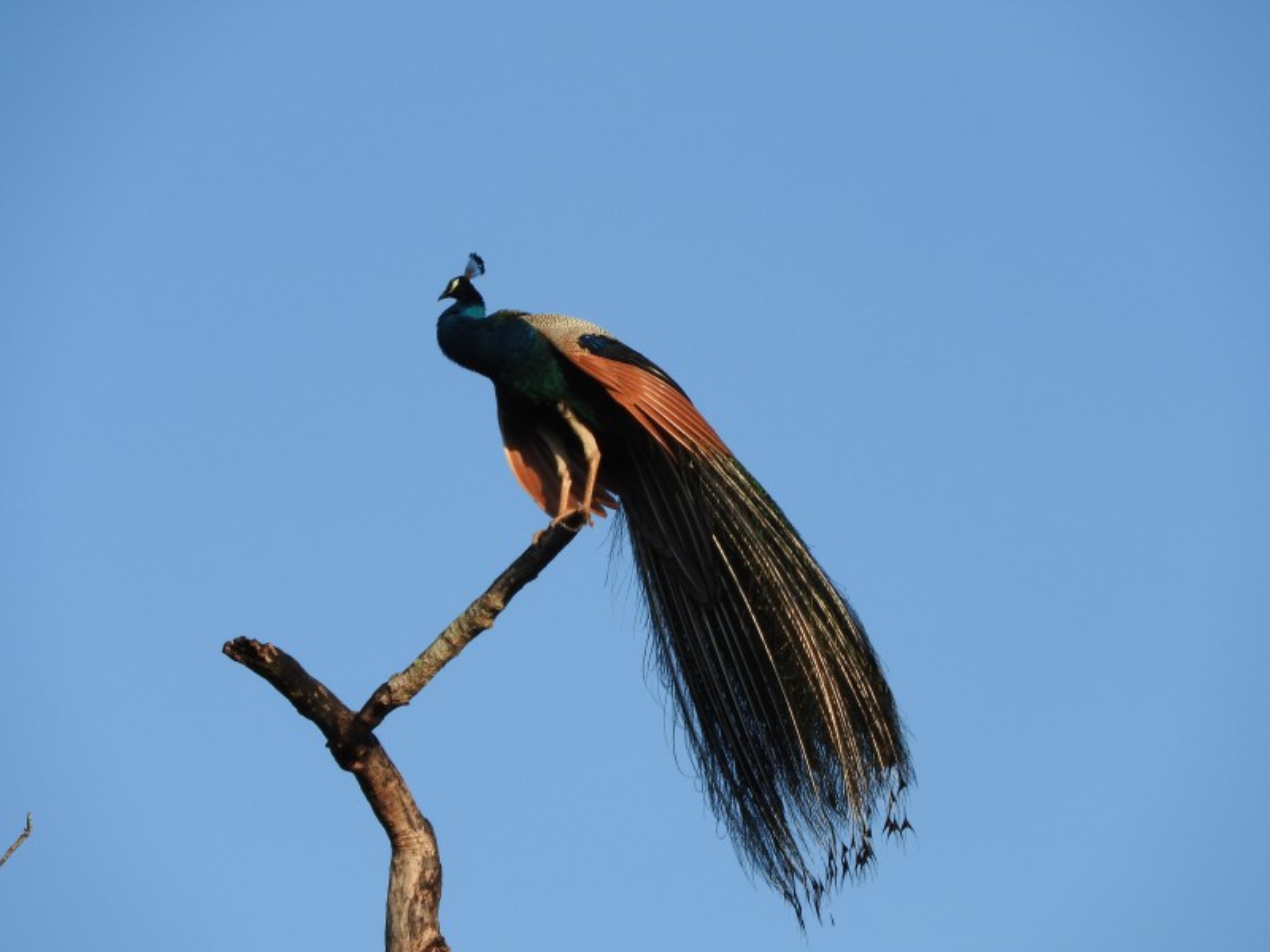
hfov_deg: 4.0
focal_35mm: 500
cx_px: 635
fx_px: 18344
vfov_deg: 3.0
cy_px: 476
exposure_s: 1/320
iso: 100
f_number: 5.6
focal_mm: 89.6
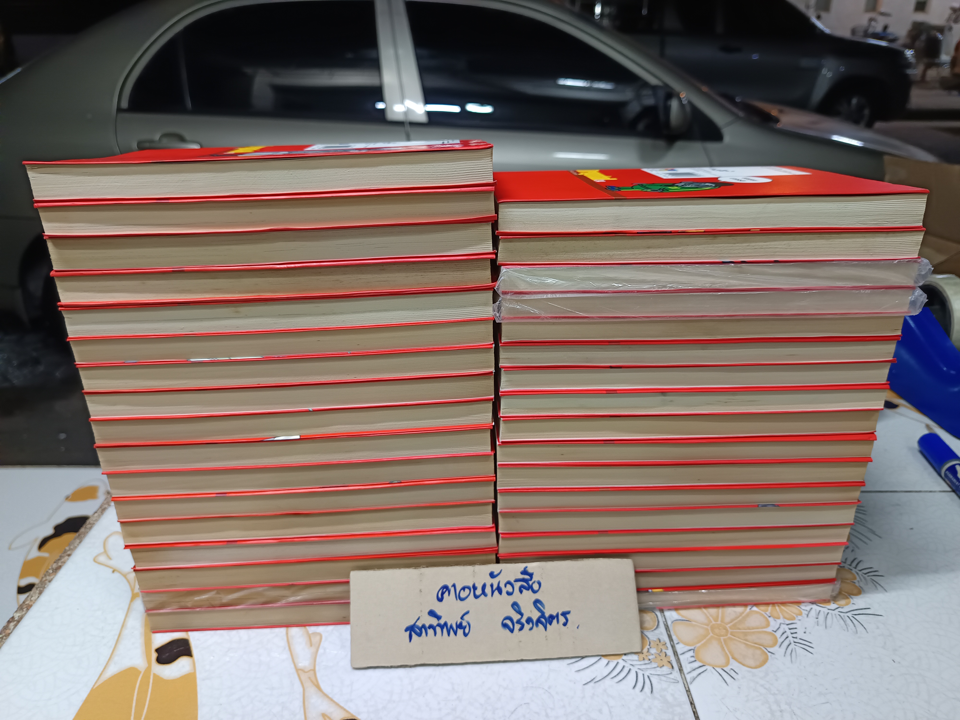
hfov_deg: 71.6
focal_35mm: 24
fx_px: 666
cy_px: 360
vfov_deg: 56.8
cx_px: 480
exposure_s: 1/25
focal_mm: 5.31
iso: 1094
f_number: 1.7
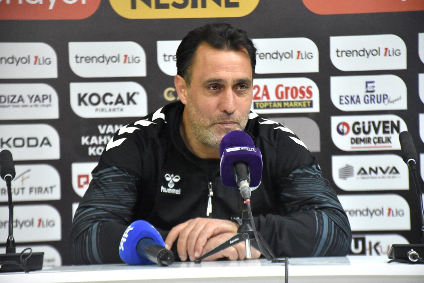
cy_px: 142
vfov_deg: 8.2
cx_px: 212
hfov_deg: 12.2
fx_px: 1978
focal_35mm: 168
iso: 8000
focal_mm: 112
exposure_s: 1/200
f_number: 5.6
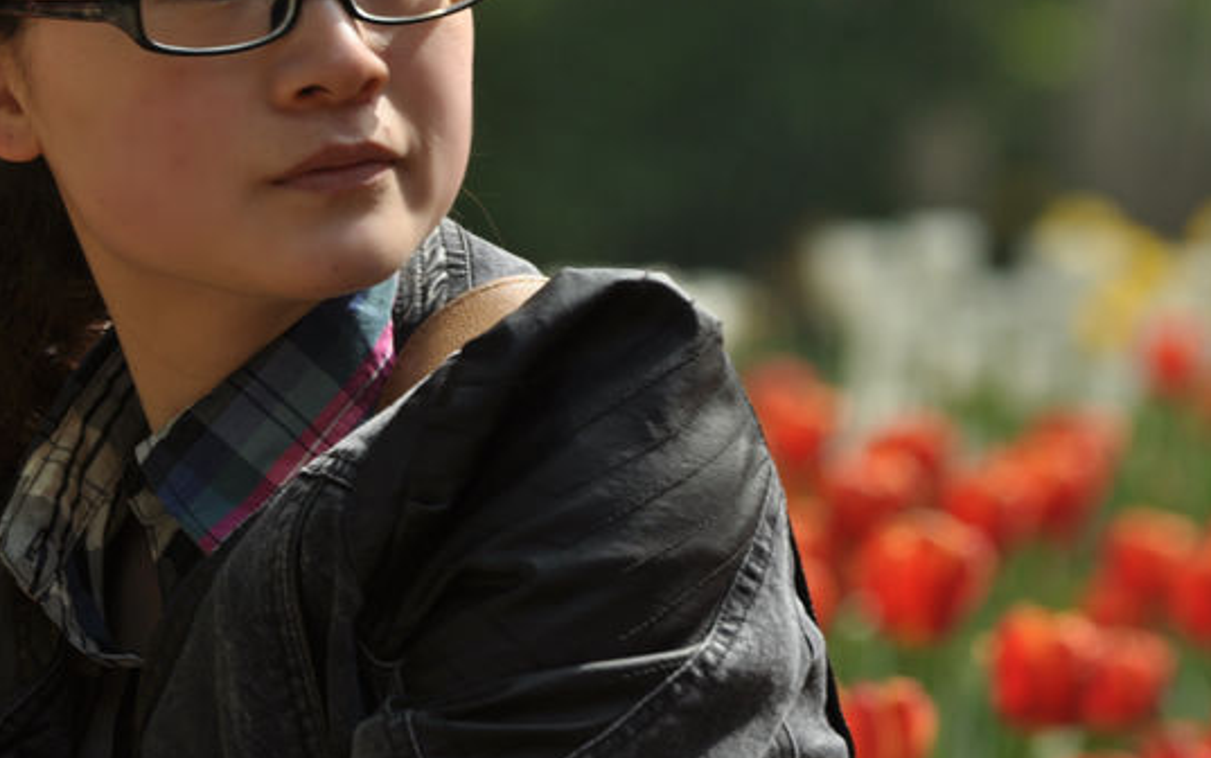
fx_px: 16507
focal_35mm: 500
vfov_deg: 2.6
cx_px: 374
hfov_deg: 4.2
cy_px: 373
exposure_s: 1/320
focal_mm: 220
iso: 200
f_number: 9
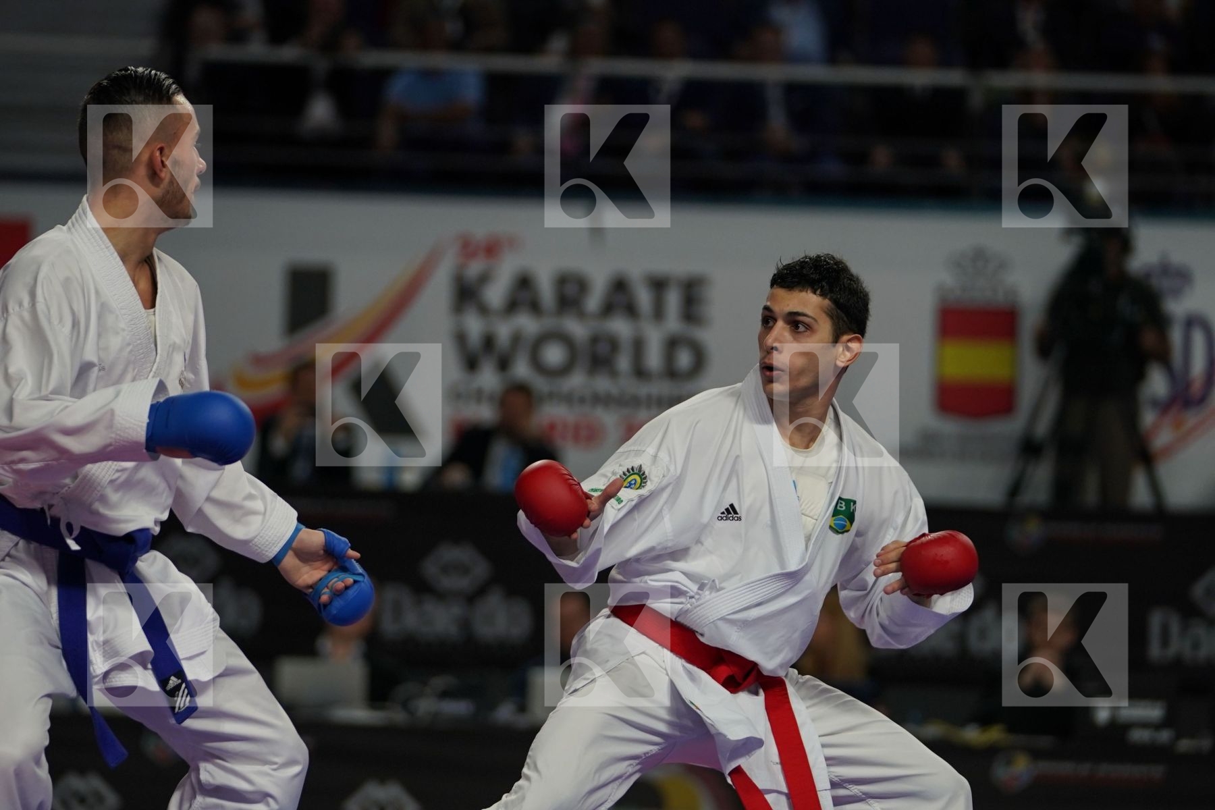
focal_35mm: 226
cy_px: 405
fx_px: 7627
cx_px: 608
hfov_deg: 9.1
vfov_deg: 6.1
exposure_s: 1/1000
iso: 800
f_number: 2.8
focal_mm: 151
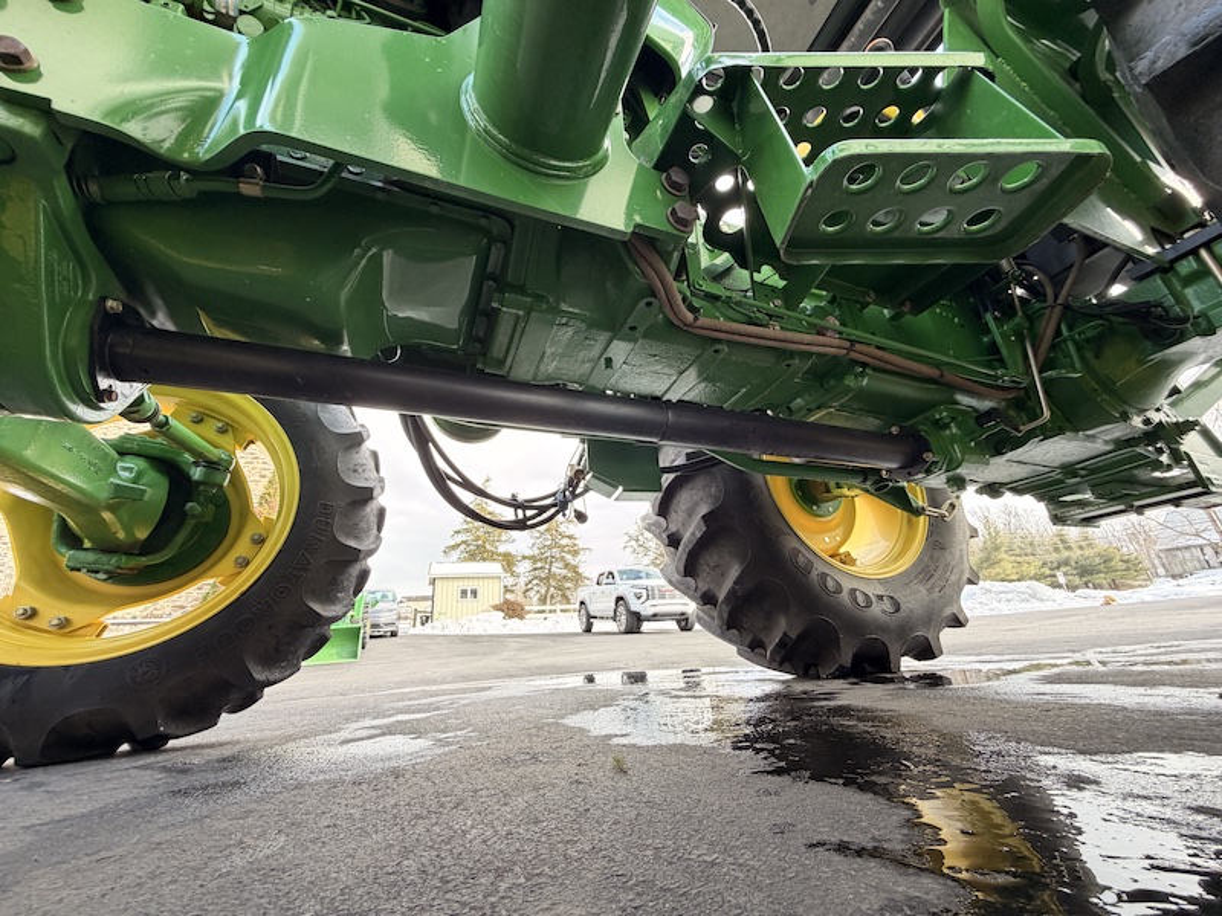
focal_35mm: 14
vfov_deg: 85.7
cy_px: 458
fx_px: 494
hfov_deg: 102.1
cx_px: 611
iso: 160
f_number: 2.2
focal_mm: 2.22
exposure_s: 1/121
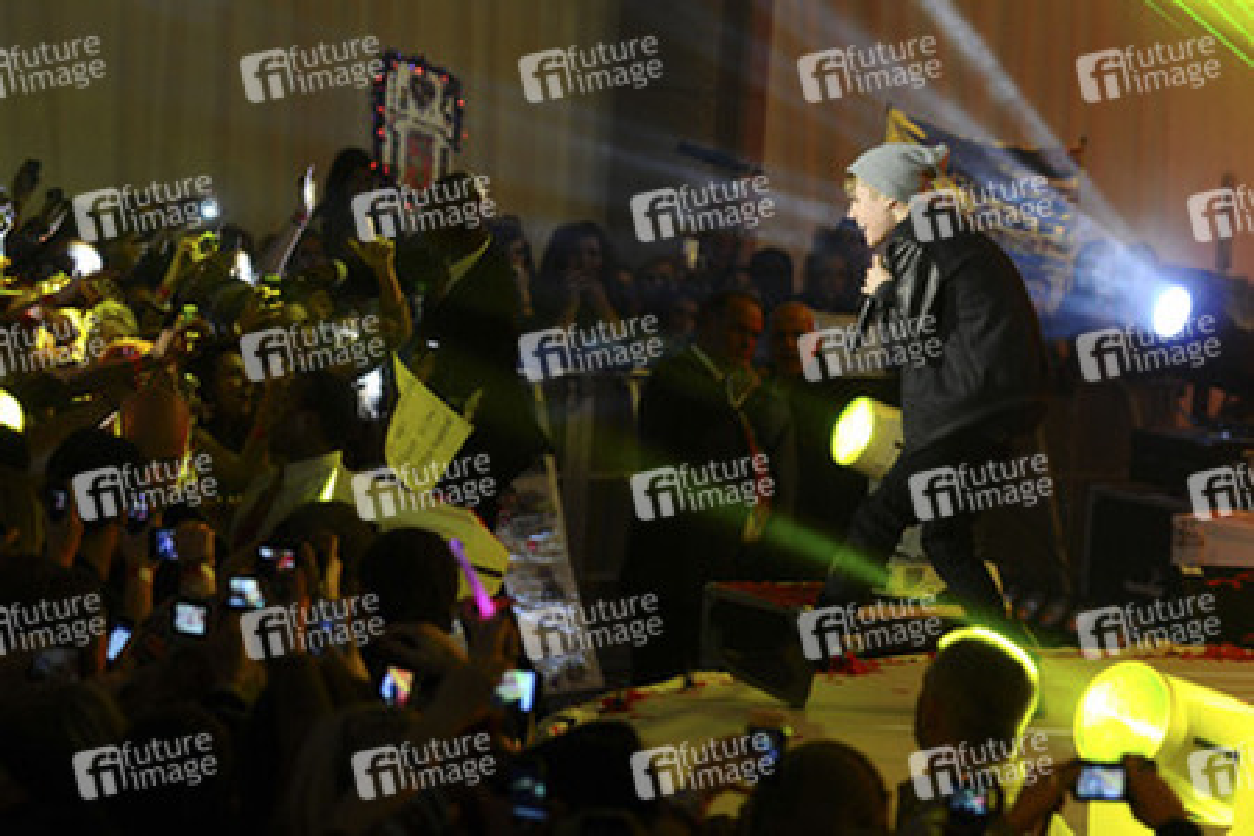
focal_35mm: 120
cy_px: 418
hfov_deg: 17.1
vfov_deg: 11.4
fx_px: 4180
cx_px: 627
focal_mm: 80
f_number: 2.8
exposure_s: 1/200
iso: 640
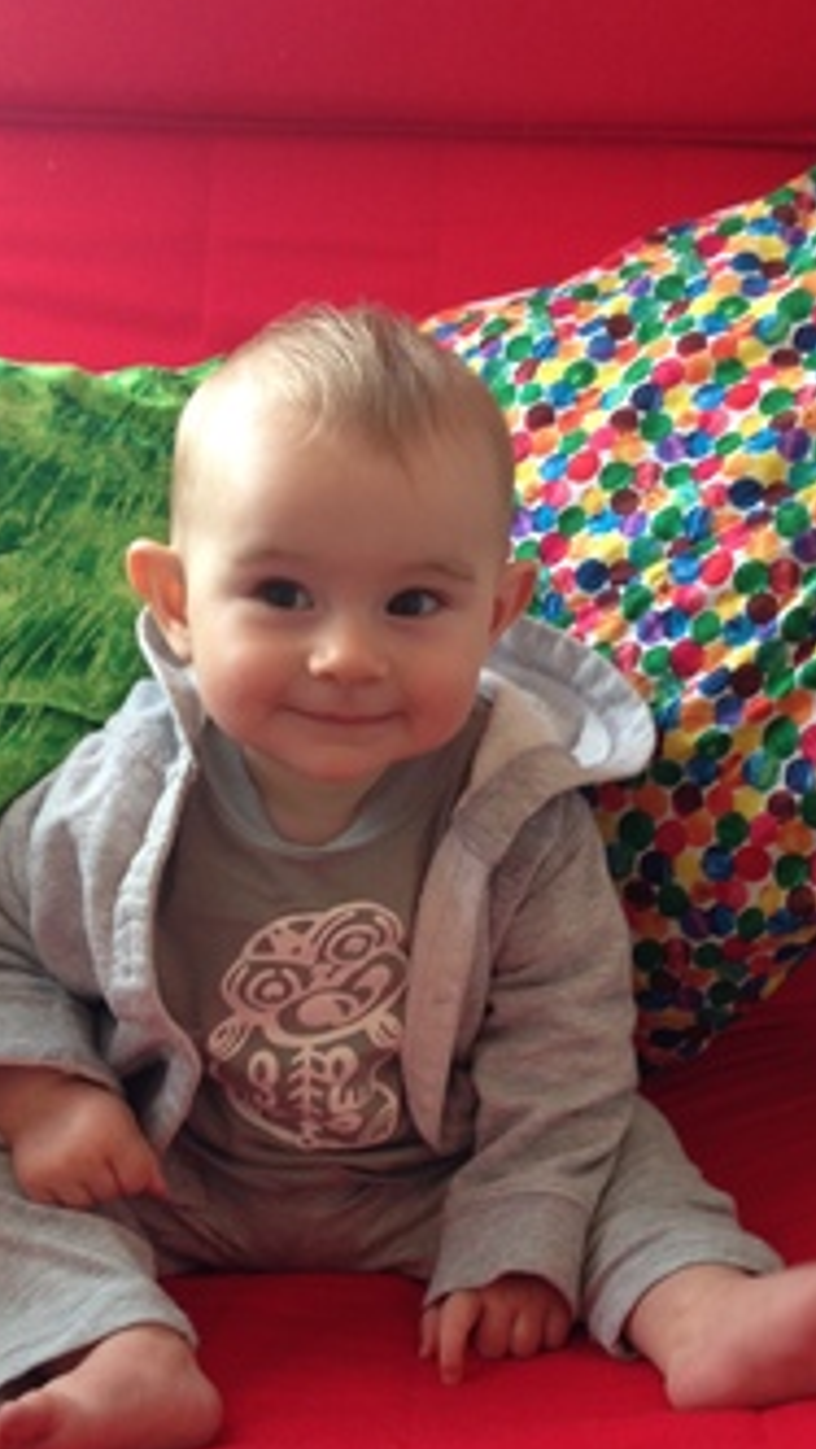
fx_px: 1998
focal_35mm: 52
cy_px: 794
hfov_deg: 23.1
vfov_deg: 39.8
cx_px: 401
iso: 50
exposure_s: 1/20
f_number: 2.4
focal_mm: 4.12
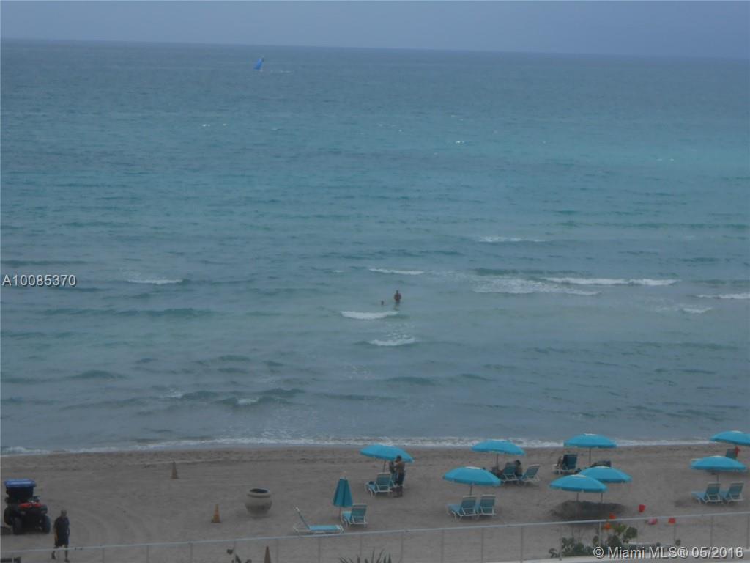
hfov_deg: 21.1
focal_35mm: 93
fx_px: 2015
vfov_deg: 15.9
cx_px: 375
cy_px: 282
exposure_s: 1/1000
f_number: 4.6
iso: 80
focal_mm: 16.5
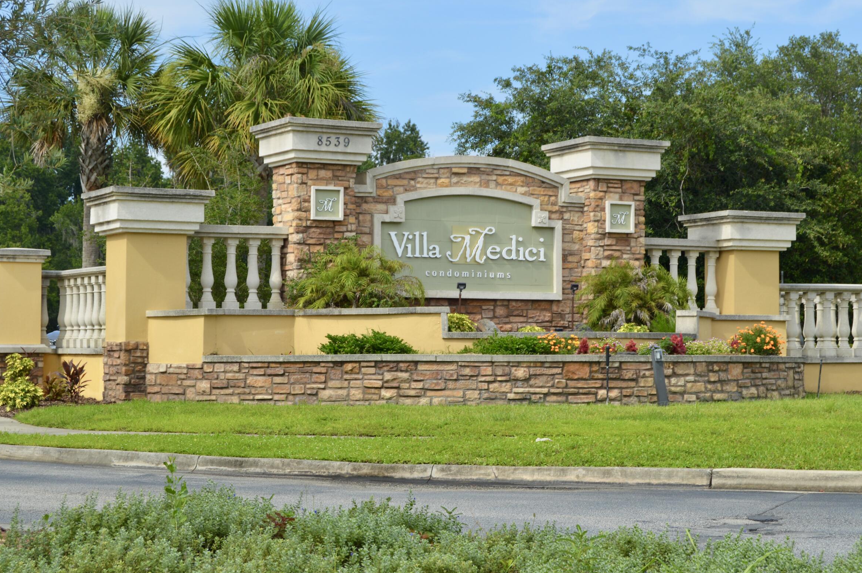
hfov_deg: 25.1
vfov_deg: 16.8
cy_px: 267
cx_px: 457
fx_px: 1938
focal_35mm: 81
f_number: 8
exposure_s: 1/250
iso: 100
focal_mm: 42
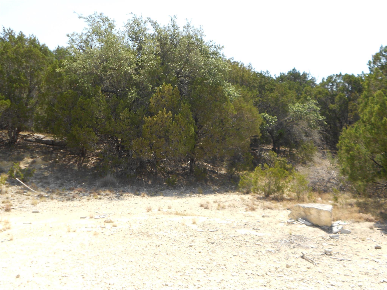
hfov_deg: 50.1
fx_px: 414
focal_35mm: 37
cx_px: 194
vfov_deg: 38.7
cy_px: 145
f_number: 3.9
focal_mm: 6.7
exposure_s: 1/320
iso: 80
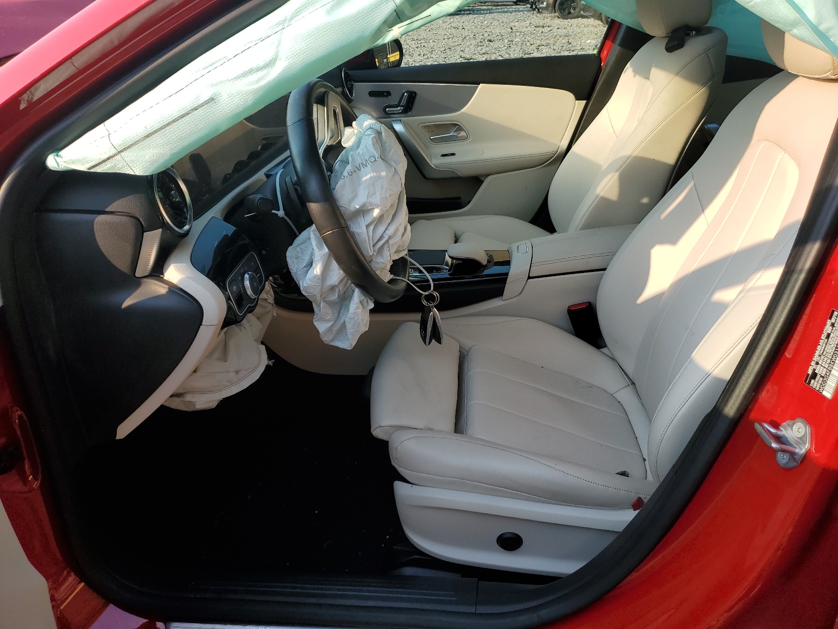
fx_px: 629
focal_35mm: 26
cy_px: 314
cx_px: 419
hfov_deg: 67.3
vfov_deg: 53.1
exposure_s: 1/909
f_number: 1.5
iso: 50
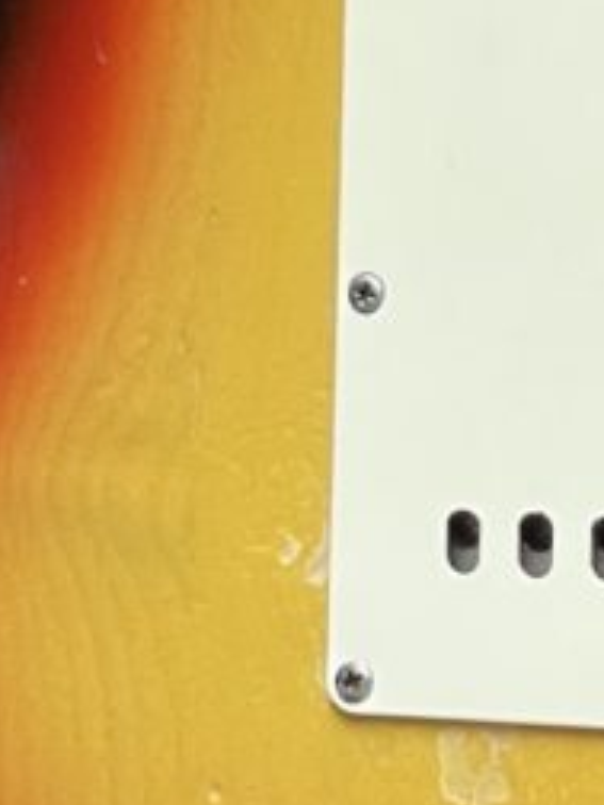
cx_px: 732
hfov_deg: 4.7
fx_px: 7375
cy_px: -86
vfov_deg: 6.2
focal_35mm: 317
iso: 80
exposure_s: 1/100
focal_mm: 6
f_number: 2
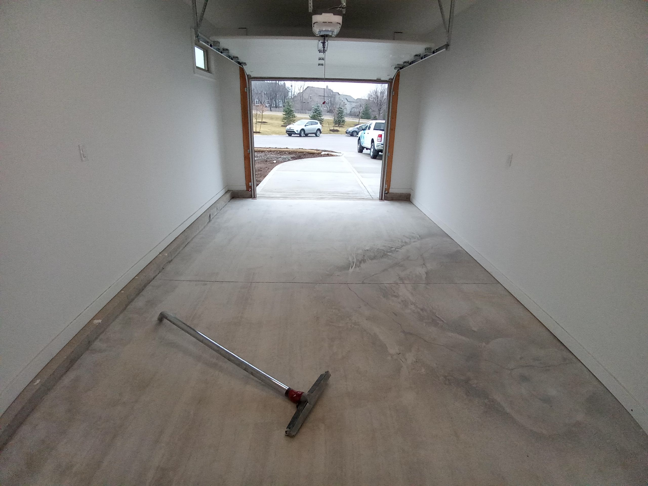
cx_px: 324
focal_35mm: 28
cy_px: 243
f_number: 2.2
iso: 200
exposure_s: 1/120
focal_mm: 1.4
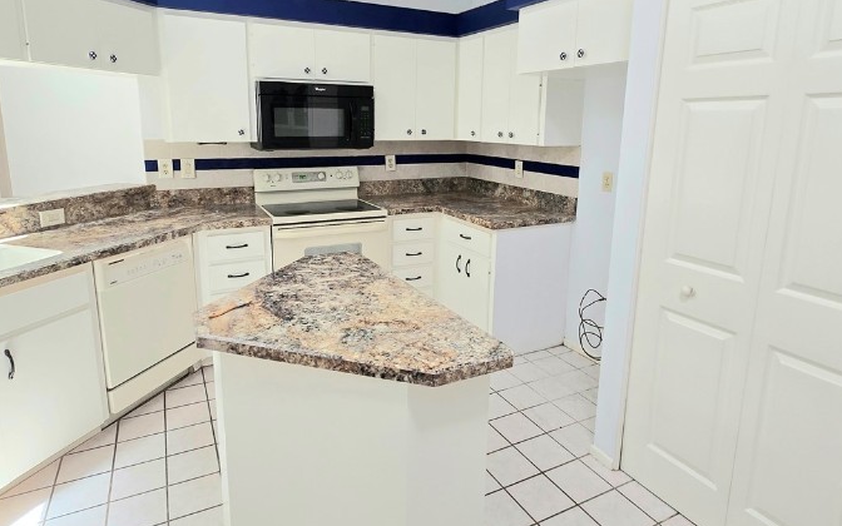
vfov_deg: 56.9
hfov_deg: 82.3
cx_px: 418
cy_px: 218
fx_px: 482
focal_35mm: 21
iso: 125
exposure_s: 1/60.2
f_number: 2.2
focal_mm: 1.7
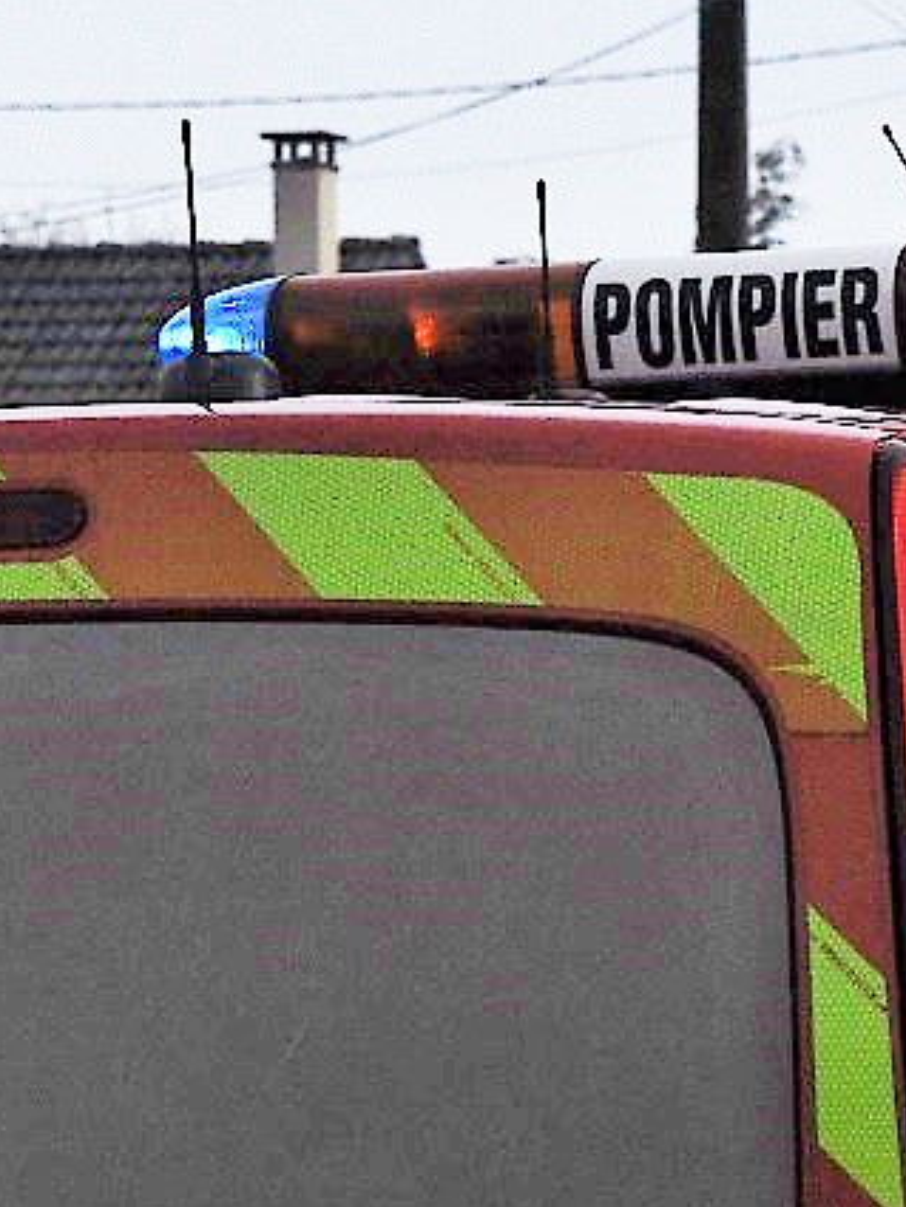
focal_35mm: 254
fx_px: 8864
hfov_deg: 5.8
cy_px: 824
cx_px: 858
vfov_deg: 7.8
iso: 400
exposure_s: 1/4000
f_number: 10
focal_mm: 75
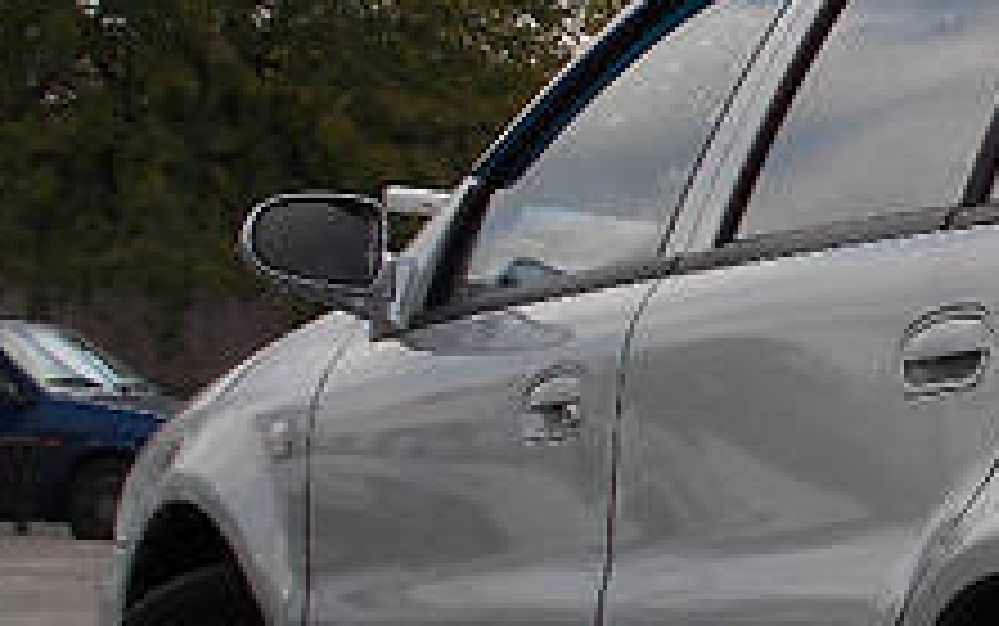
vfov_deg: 6.9
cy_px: 392
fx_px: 5203
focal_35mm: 191
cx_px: 1444
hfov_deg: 10.6
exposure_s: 1/320
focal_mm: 9
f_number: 4.5
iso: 80
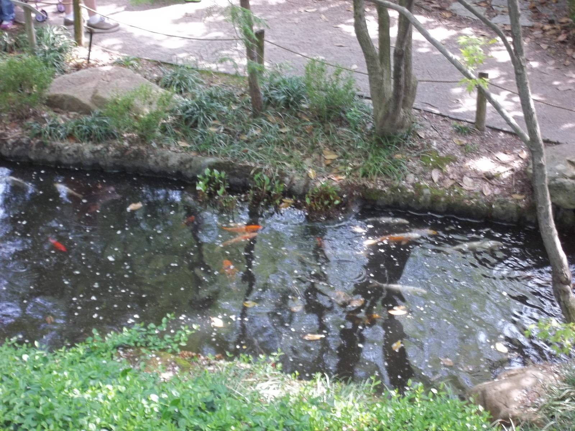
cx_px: 288
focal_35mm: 96
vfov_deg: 15.4
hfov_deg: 20.4
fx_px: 1595
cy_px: 216
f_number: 5.2
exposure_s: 1/40
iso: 160
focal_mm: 17.1
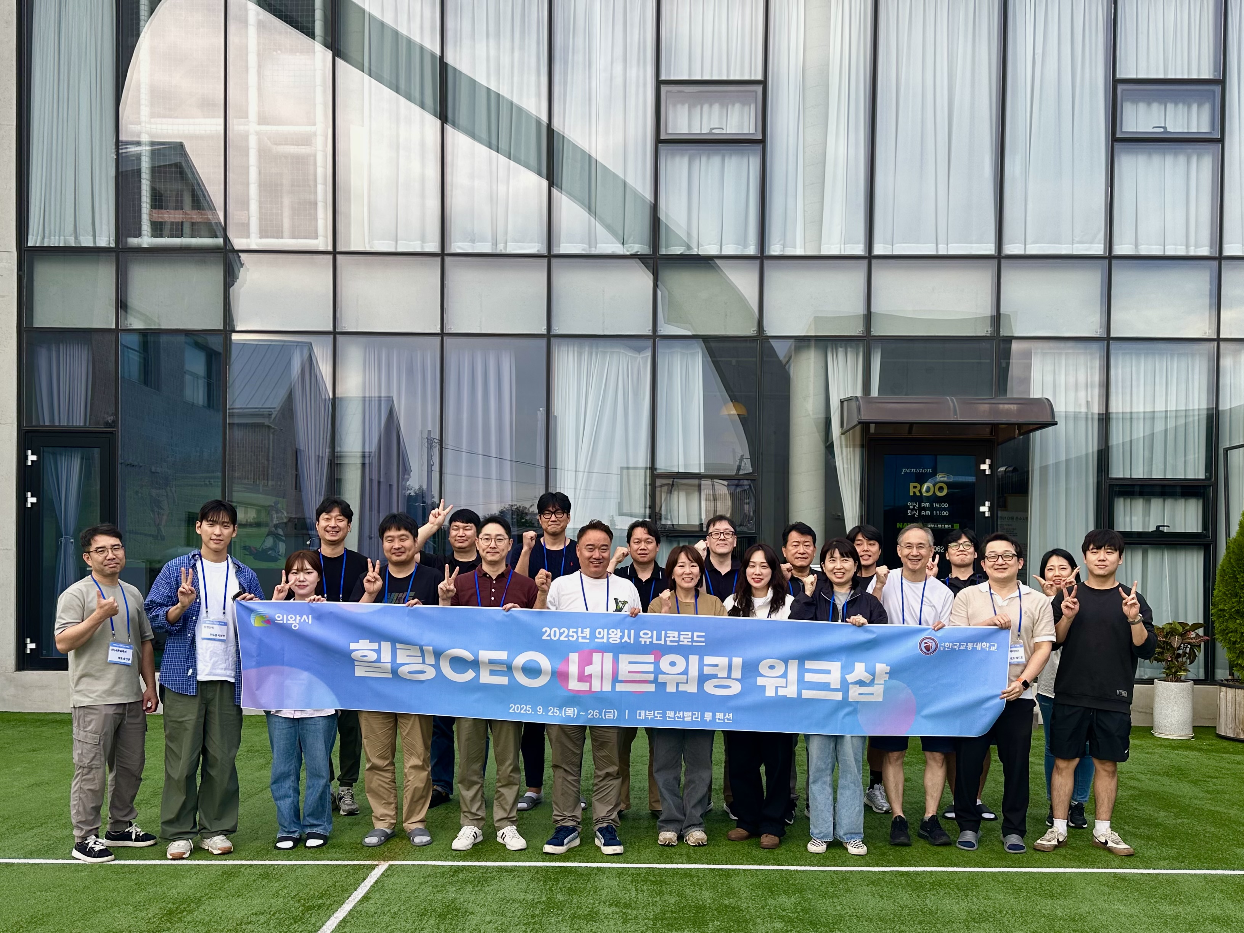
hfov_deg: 71.6
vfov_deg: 56.8
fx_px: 862
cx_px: 622
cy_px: 466
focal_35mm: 24
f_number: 1.78
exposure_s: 1/489
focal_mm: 6.86
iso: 80
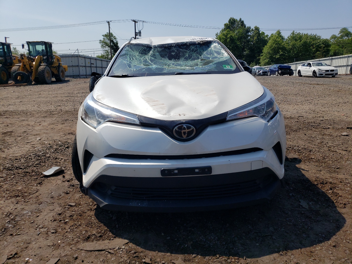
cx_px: 176
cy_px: 132
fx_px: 264
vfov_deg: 53.1
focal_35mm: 26
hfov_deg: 67.3
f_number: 1.5
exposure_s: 1/10000
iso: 50
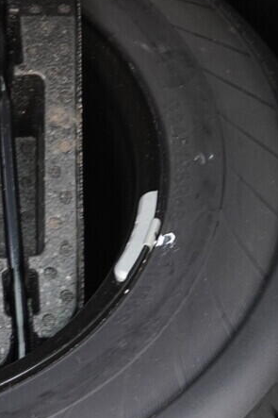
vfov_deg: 17.4
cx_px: -108
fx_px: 1356
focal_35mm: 117
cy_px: 122
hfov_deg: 11.3
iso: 800
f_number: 2.8
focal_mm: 24
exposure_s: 1/40
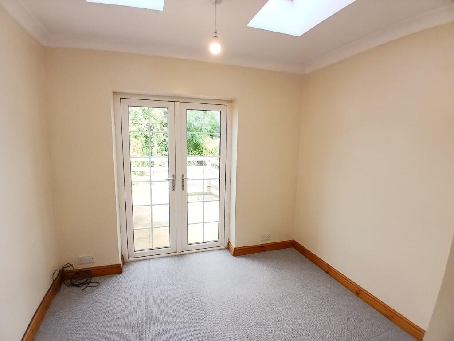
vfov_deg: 74.7
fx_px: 223
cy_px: 170
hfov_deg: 91.0
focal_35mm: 17
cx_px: 227
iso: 50
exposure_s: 1/50
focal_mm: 1.4
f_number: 2.2
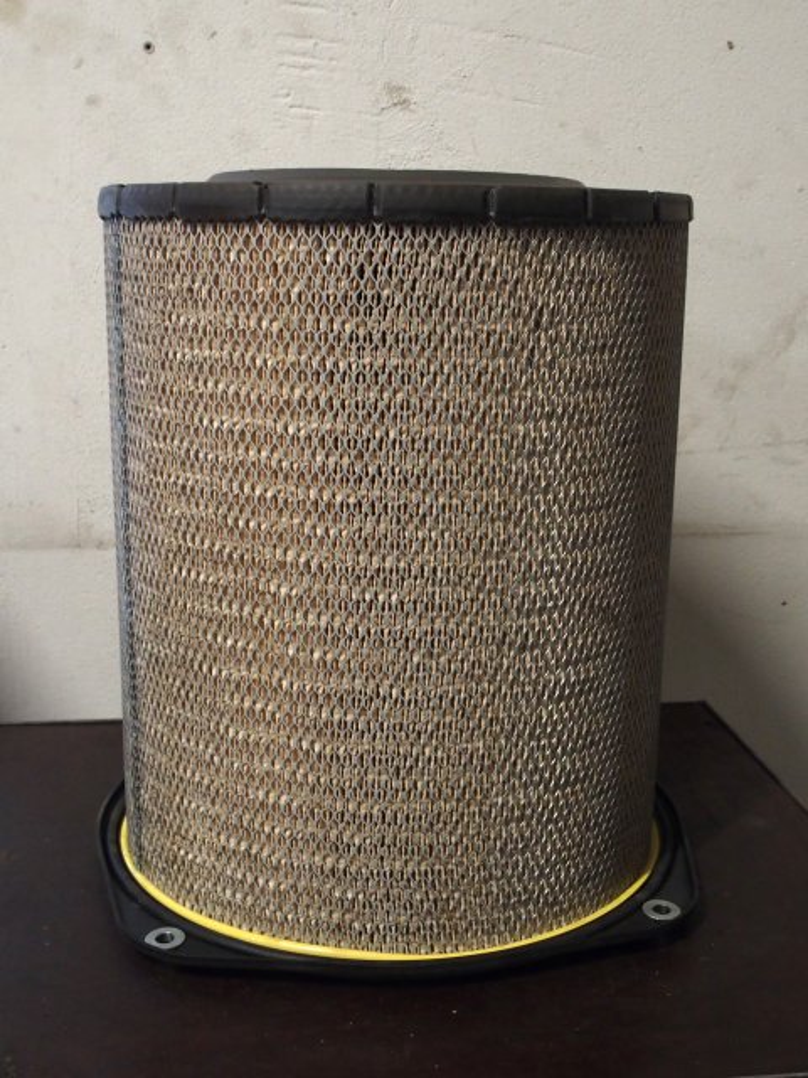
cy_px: 539
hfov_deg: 34.3
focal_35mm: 42
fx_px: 1307
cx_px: 404
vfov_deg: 44.8
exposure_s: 1/30
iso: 800
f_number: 2.8
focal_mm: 9
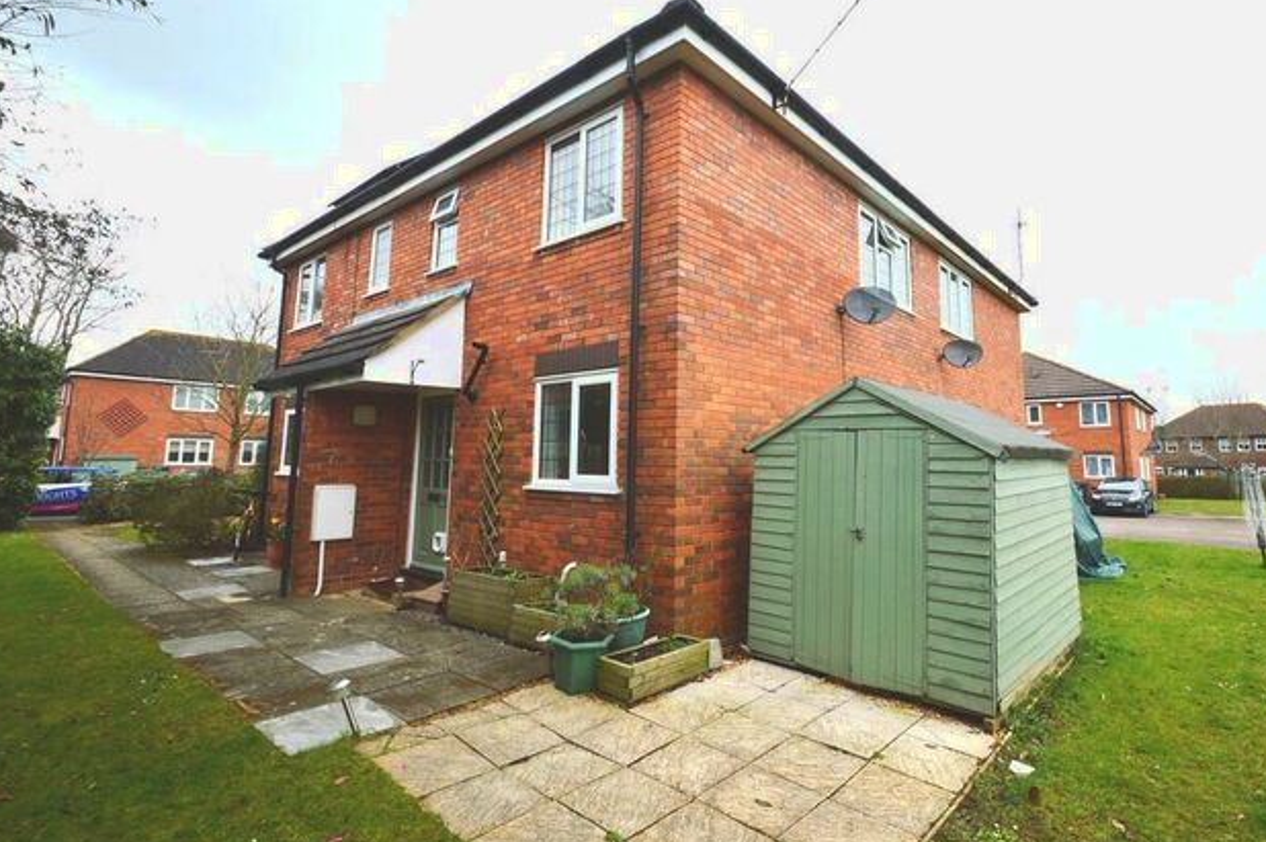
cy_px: 379
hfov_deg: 93.0
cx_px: 699
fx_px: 597
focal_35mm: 17
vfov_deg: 70.2
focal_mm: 10
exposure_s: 1/400
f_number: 11
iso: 400
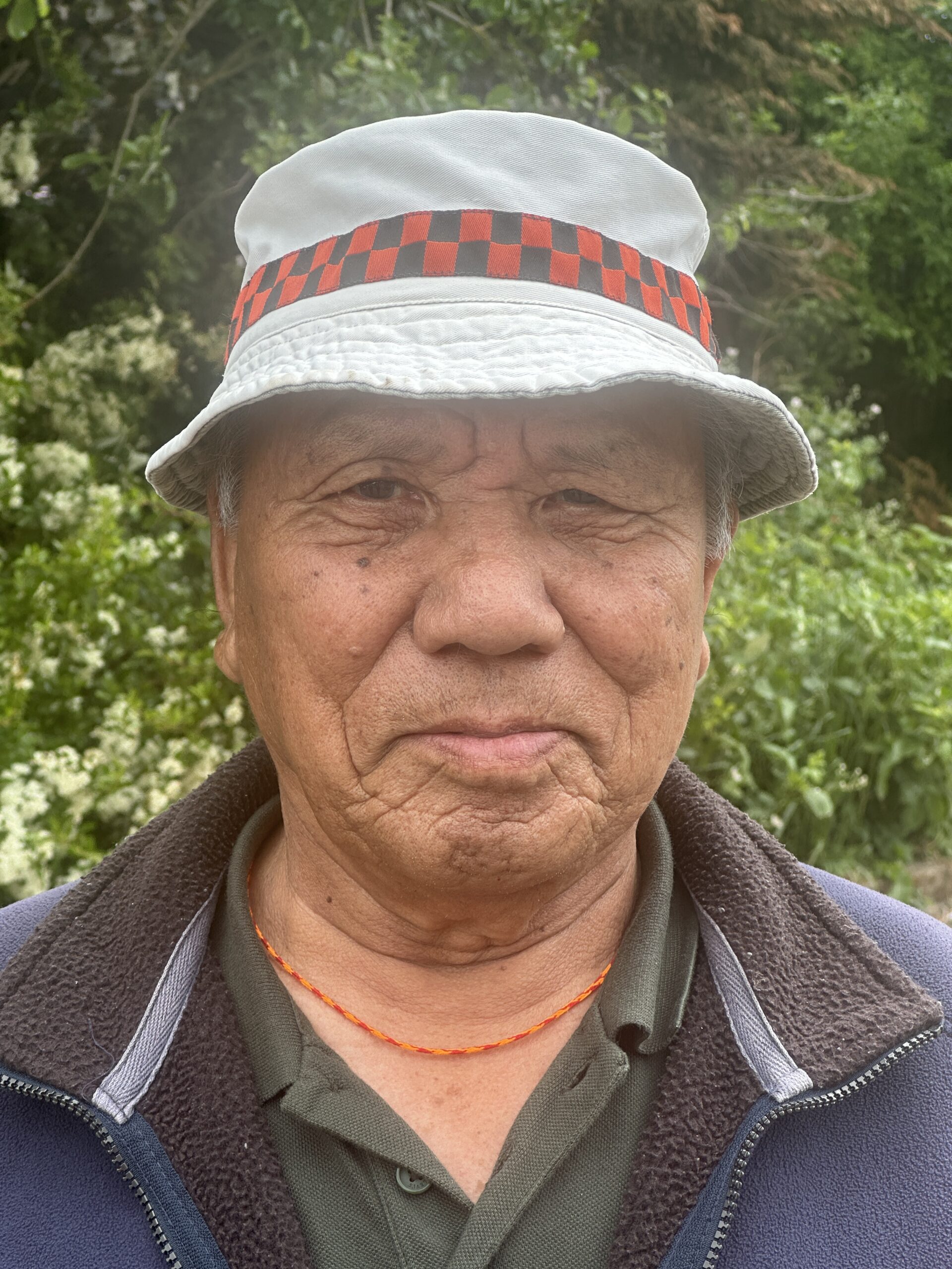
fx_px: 2824
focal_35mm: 77
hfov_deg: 19.1
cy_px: 634
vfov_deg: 25.3
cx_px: 476
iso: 32
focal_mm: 9
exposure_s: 1/100
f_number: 2.8
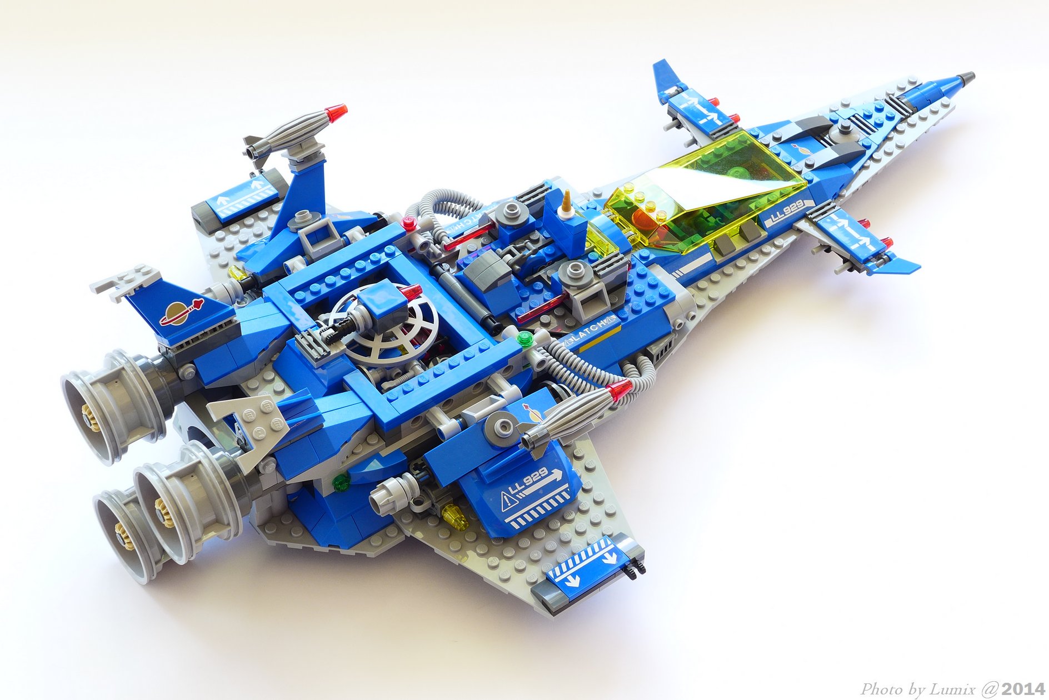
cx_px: 524
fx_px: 2040
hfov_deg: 28.8
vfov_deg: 19.5
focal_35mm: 70
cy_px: 350
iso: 80
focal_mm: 13.7
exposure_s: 1/15
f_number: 4.5
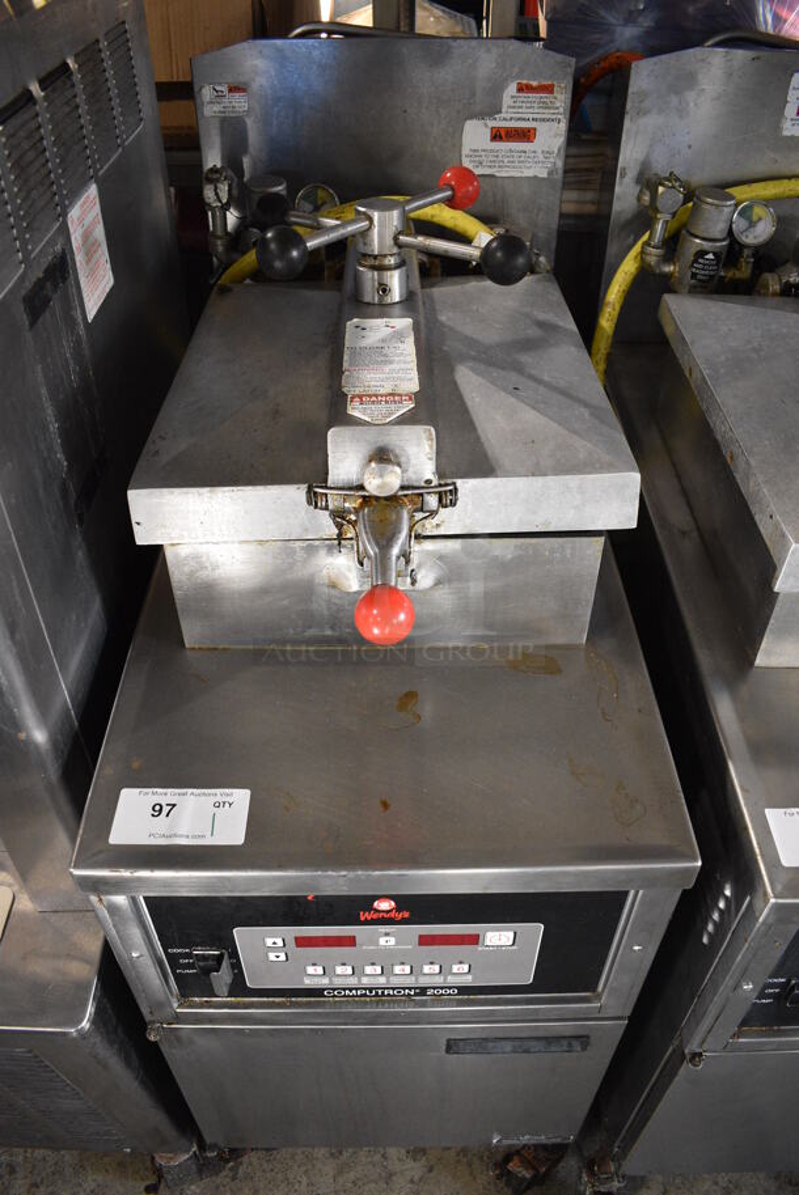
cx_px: 400
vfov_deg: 67.3
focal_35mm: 27
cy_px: 598
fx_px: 897
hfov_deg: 48.0
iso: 1600
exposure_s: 1/125
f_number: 3.5
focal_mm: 18
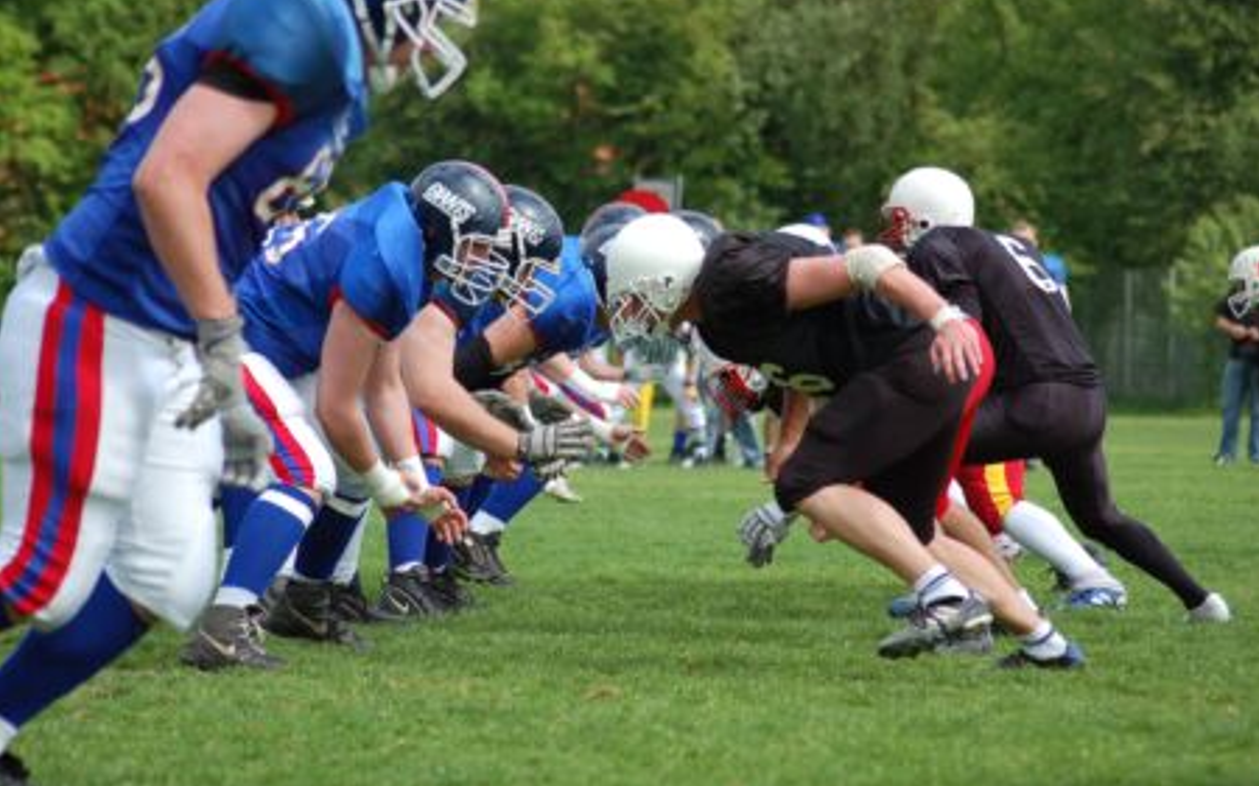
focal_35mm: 208
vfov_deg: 6.3
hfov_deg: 10.1
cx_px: 631
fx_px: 7118
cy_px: 380
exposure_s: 1/1000
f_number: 4.5
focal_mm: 135
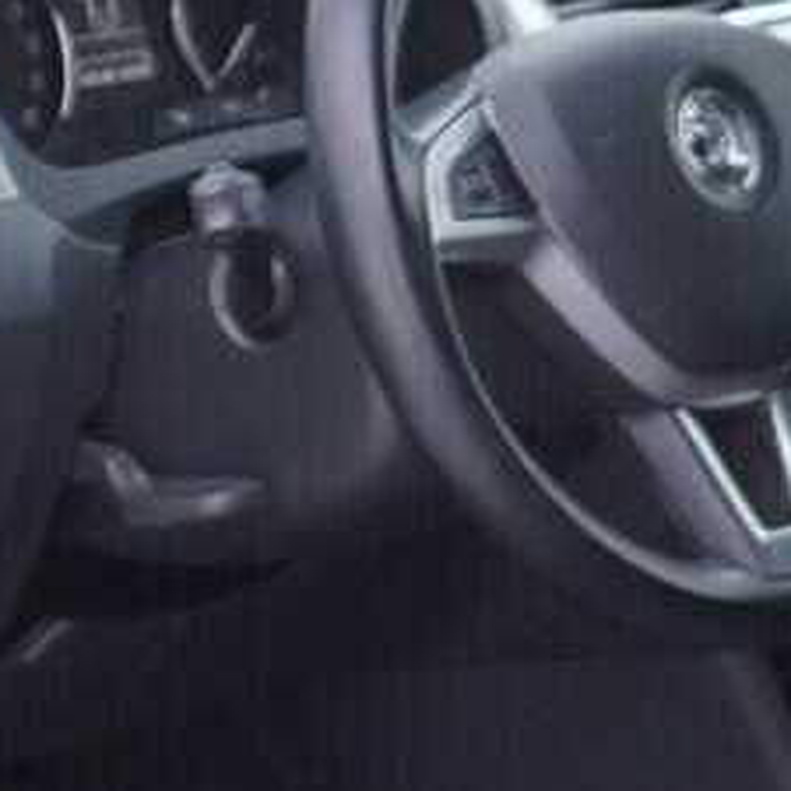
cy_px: 671
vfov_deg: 8.9
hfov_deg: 8.6
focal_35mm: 196
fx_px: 5067
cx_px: -545
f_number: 2.8
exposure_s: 1/40
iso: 125
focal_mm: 24
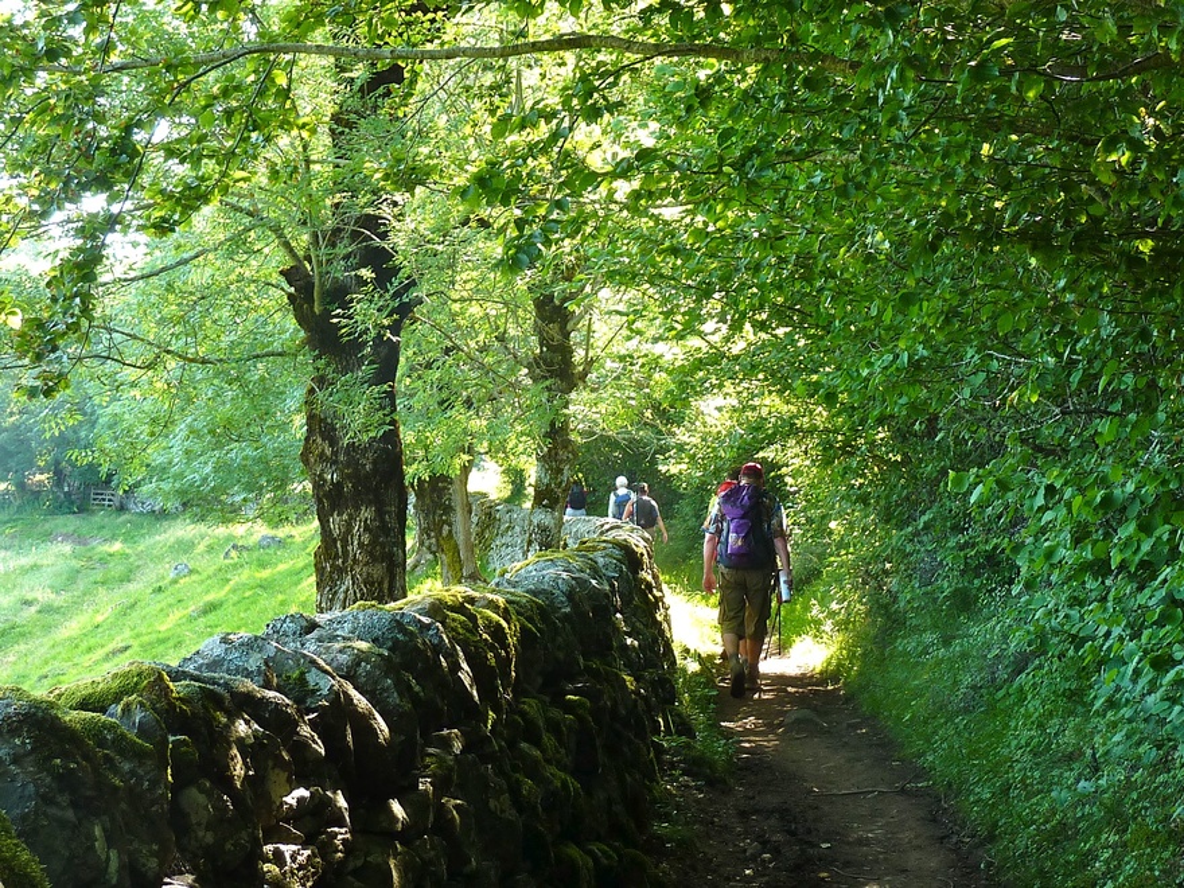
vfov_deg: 22.9
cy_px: 444
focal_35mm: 64
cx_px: 592
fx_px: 2189
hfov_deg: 30.3
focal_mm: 7.3
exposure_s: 1/30
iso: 80
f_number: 3.7
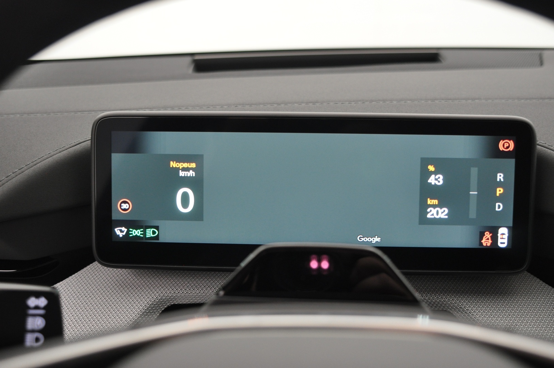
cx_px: 277
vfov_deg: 36.8
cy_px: 184
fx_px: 553
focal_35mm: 36
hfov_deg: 53.2
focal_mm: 24
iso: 800
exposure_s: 1/50
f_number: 3.5
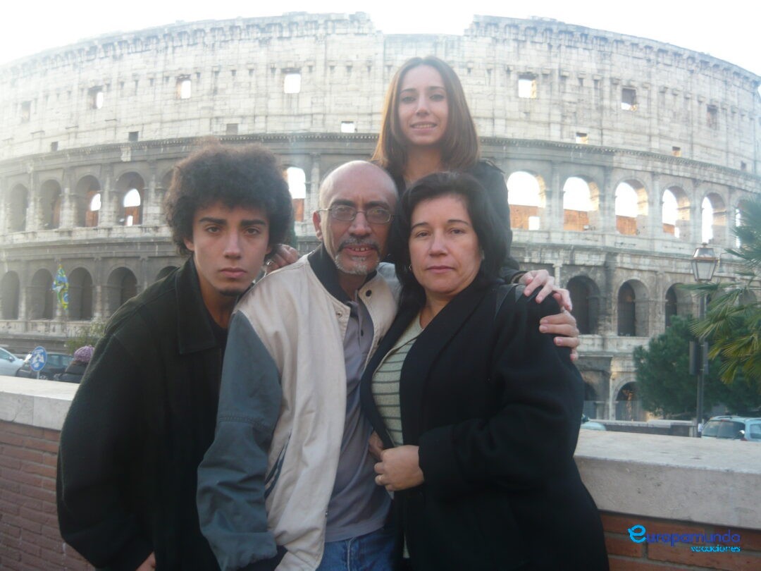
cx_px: 380
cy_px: 286
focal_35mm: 33
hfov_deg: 55.4
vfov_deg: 42.9
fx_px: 725
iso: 100
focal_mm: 5.5
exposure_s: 1/100
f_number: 2.8
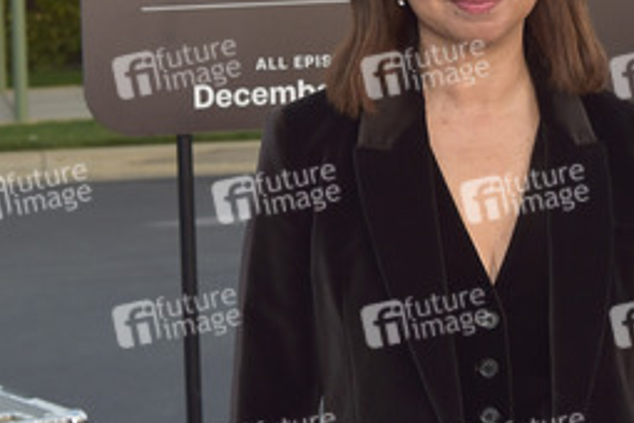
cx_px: 457
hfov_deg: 20.9
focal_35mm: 97
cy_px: 132
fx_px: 1708
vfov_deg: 14.1
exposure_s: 1/250
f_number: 6.3
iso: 640
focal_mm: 55
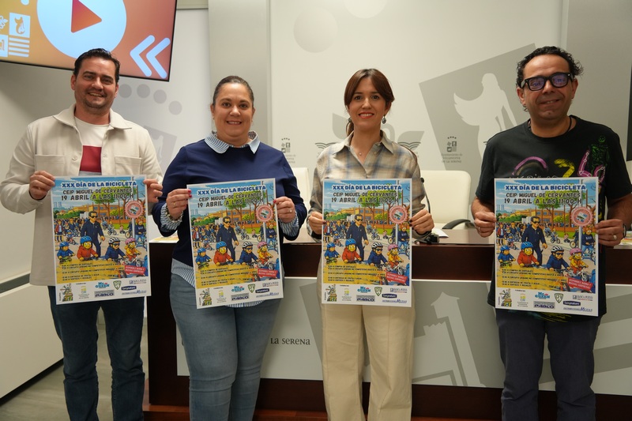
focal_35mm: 33
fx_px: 579
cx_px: 316
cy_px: 210
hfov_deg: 57.2
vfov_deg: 40.0
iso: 1600
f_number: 4
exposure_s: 1/160
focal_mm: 33
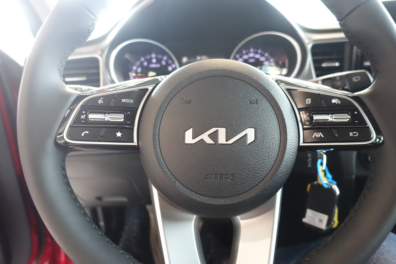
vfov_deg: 53.1
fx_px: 264
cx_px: 198
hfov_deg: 73.7
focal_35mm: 24
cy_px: 132
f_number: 1.8
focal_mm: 8.8
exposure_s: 1/250
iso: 2500
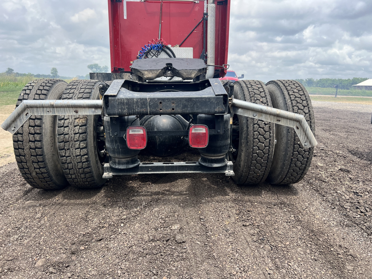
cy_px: 140
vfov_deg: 53.1
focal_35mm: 26
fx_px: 279
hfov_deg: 67.3
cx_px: 186
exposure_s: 1/1972
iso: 50
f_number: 1.5
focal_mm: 5.7
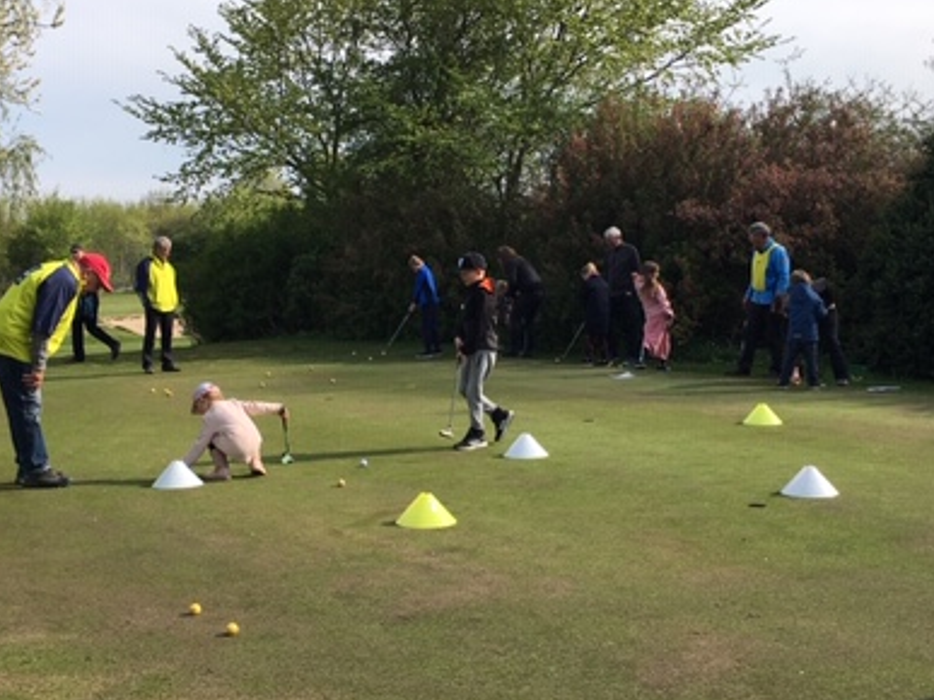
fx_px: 1295
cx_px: 471
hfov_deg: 39.7
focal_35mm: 48
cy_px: 374
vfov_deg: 30.2
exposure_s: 1/1261
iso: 25
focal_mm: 4.15
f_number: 2.2
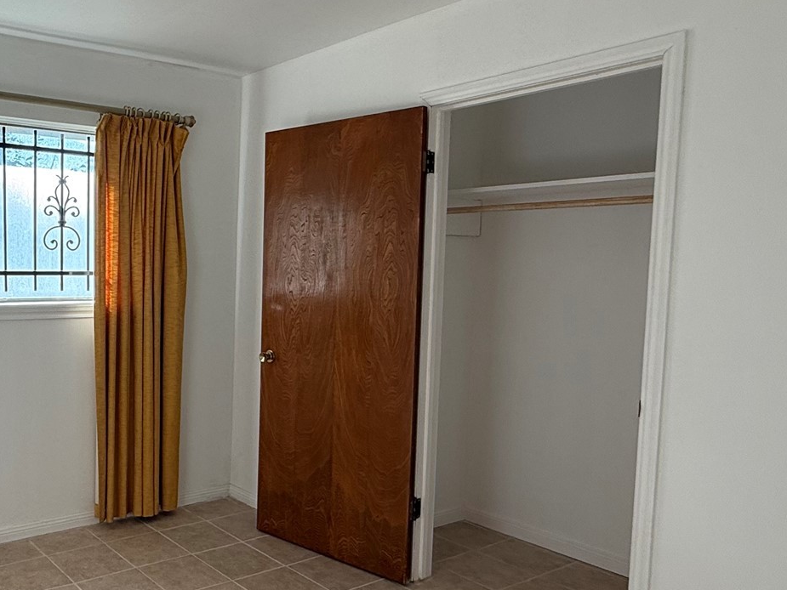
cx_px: 134
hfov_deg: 53.6
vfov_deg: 45.4
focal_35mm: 31
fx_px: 705
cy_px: 311
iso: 64
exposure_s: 1/167
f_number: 2.2
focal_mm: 2.22
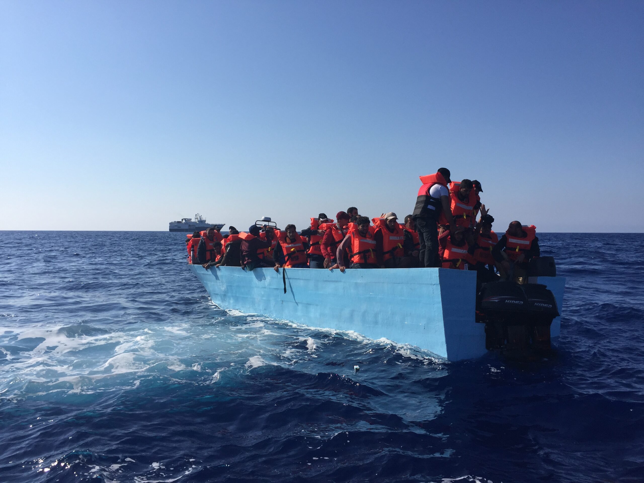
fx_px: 540
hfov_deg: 61.7
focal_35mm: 29
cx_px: 322
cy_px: 242
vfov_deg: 48.2
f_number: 2.2
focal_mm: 4.15
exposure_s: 1/3597
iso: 32
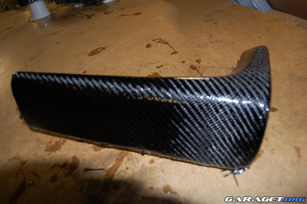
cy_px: 102
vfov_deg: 47.9
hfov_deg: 67.4
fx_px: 230
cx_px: 154
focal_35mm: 27
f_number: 3.5
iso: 400
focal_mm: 18
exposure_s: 1/60
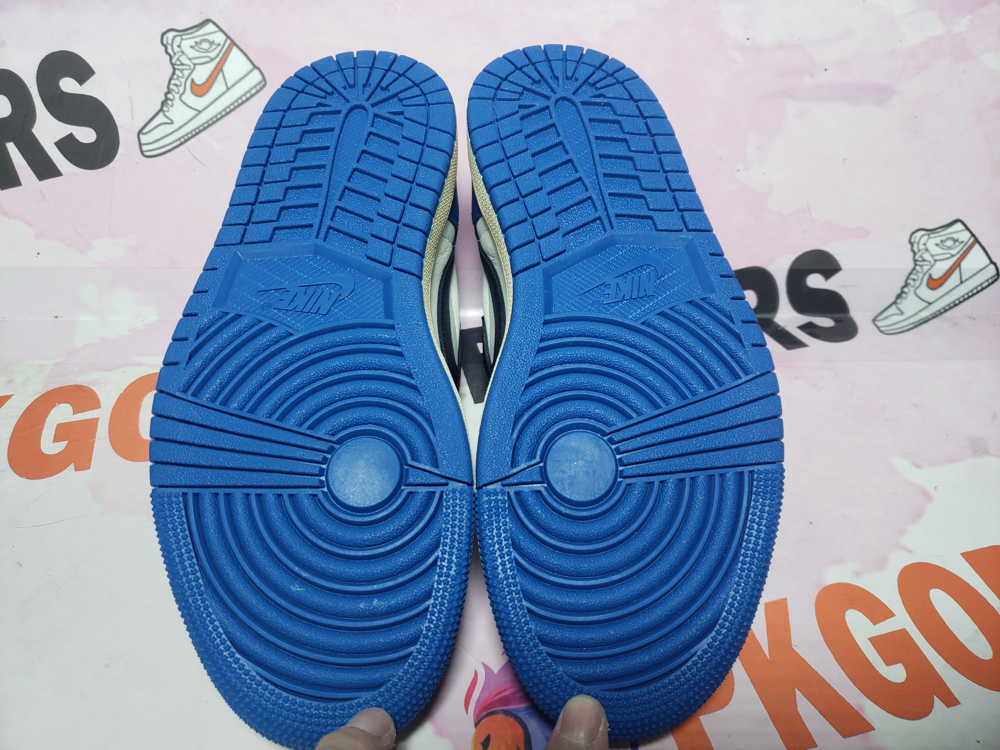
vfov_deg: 53.1
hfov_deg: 67.3
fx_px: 751
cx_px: 500
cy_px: 375
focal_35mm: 26
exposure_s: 1/281
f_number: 1.5
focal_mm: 4.3
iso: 50
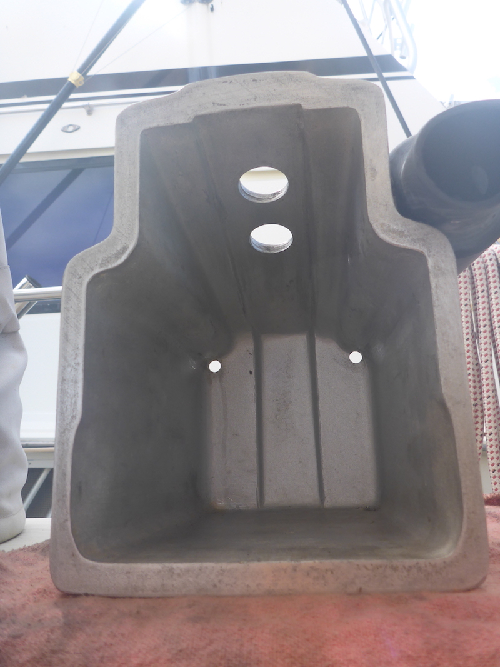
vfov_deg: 63.4
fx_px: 539
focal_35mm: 28
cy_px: 334
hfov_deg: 49.7
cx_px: 250
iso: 100
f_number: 3.3
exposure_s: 1/320
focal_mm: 4.9
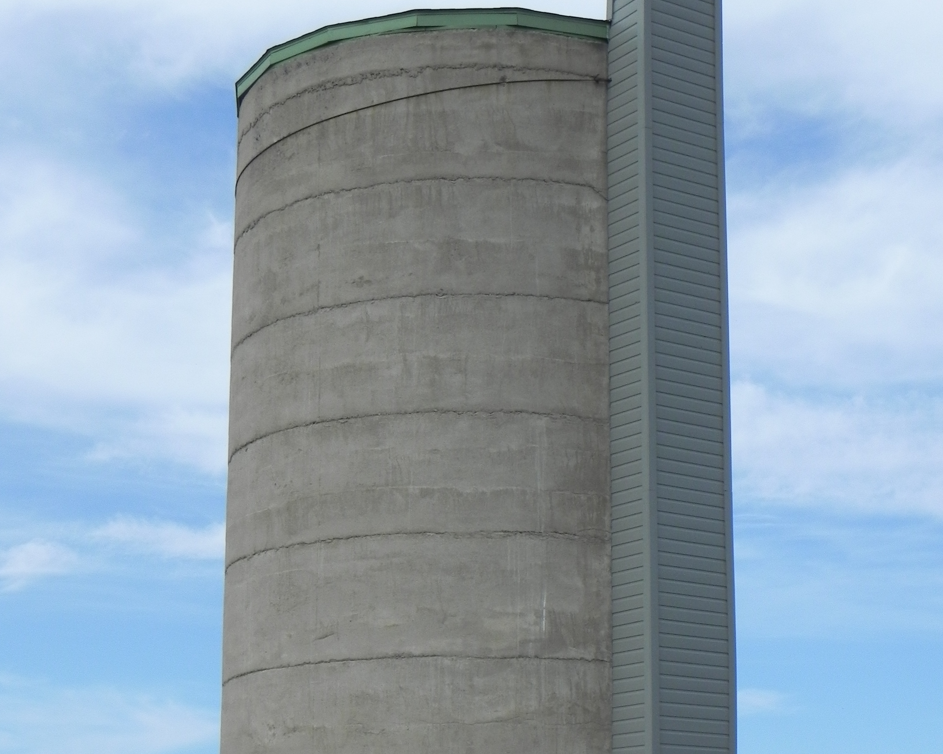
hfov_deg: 25.1
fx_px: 2121
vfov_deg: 20.0
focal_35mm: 76
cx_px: 472
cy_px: 554
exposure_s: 1/462
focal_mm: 10.3
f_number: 7.1
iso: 160
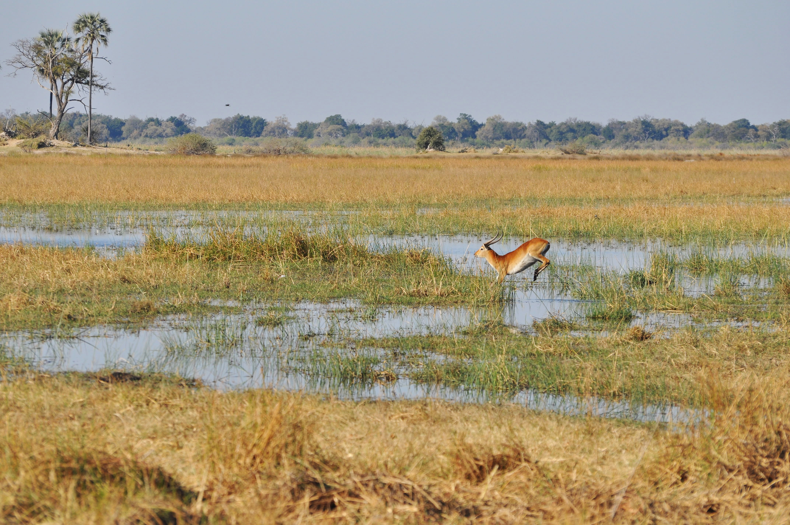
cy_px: 262
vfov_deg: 4.9
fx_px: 6082
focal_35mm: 278
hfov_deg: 7.4
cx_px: 395
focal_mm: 185
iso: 200
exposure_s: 1/1000
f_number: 6.3
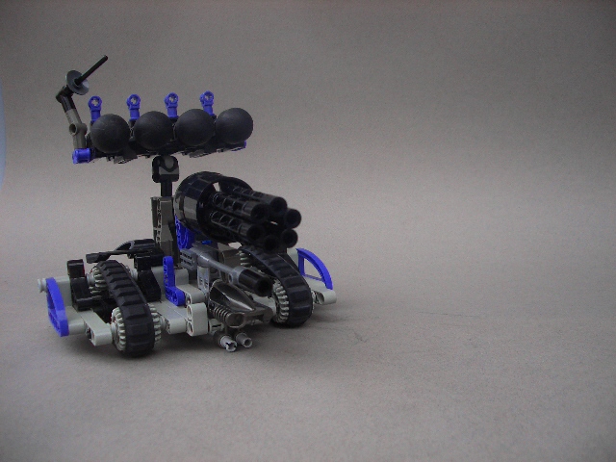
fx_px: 623
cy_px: 231
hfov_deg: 52.6
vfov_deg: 40.7
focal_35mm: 35
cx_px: 308
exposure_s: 1/100
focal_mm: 5.8
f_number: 2.6
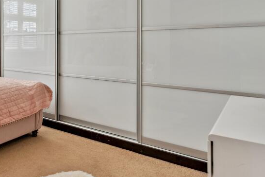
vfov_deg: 41.7
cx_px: 56
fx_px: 229
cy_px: 62
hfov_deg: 56.1
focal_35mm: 31
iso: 200
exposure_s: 1/30
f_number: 9
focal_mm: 16.6
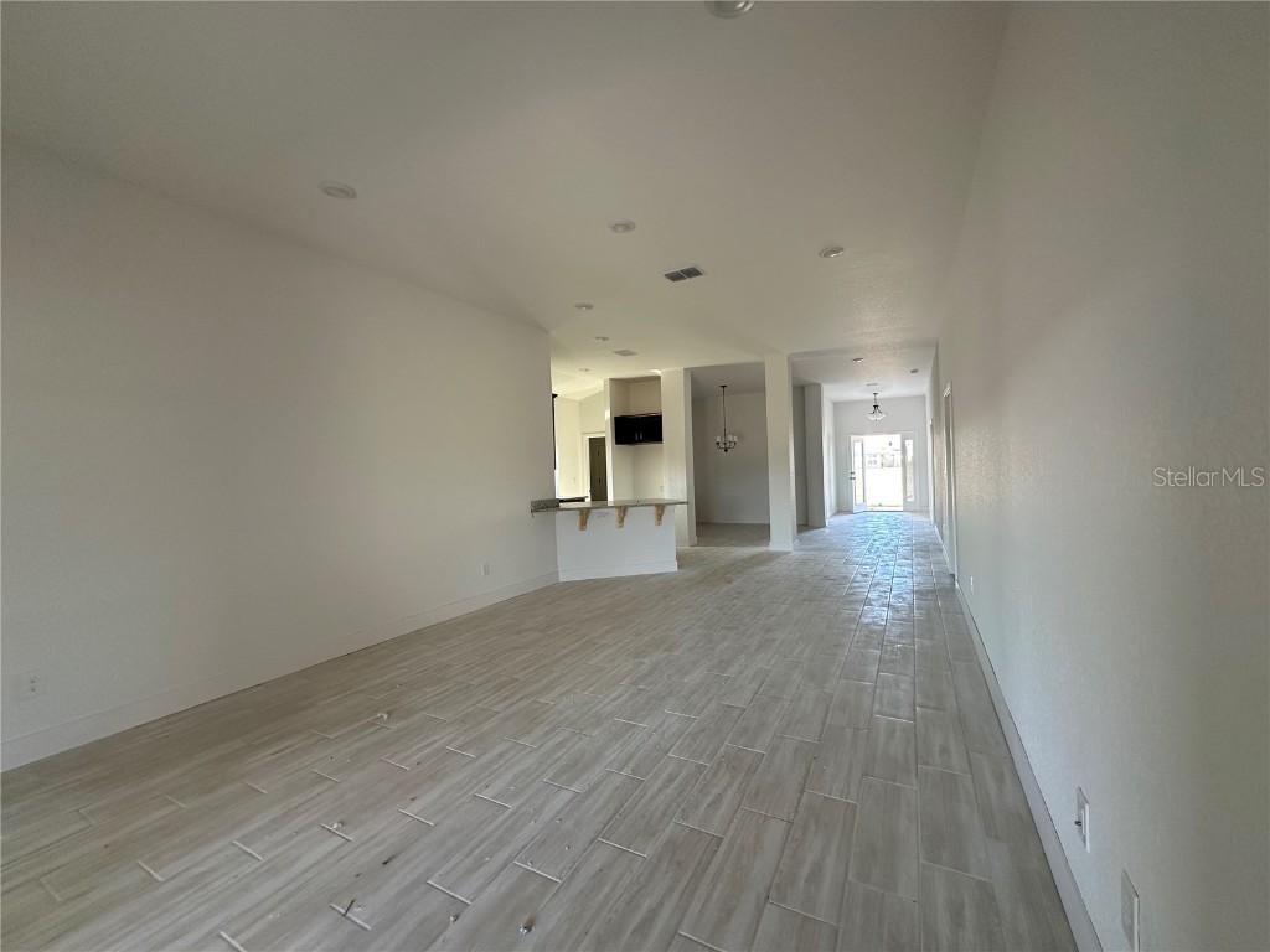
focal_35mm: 14
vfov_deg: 85.7
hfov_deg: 102.1
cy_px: 476
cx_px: 635
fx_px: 514
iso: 160
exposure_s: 1/120
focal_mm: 2.22
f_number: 2.2
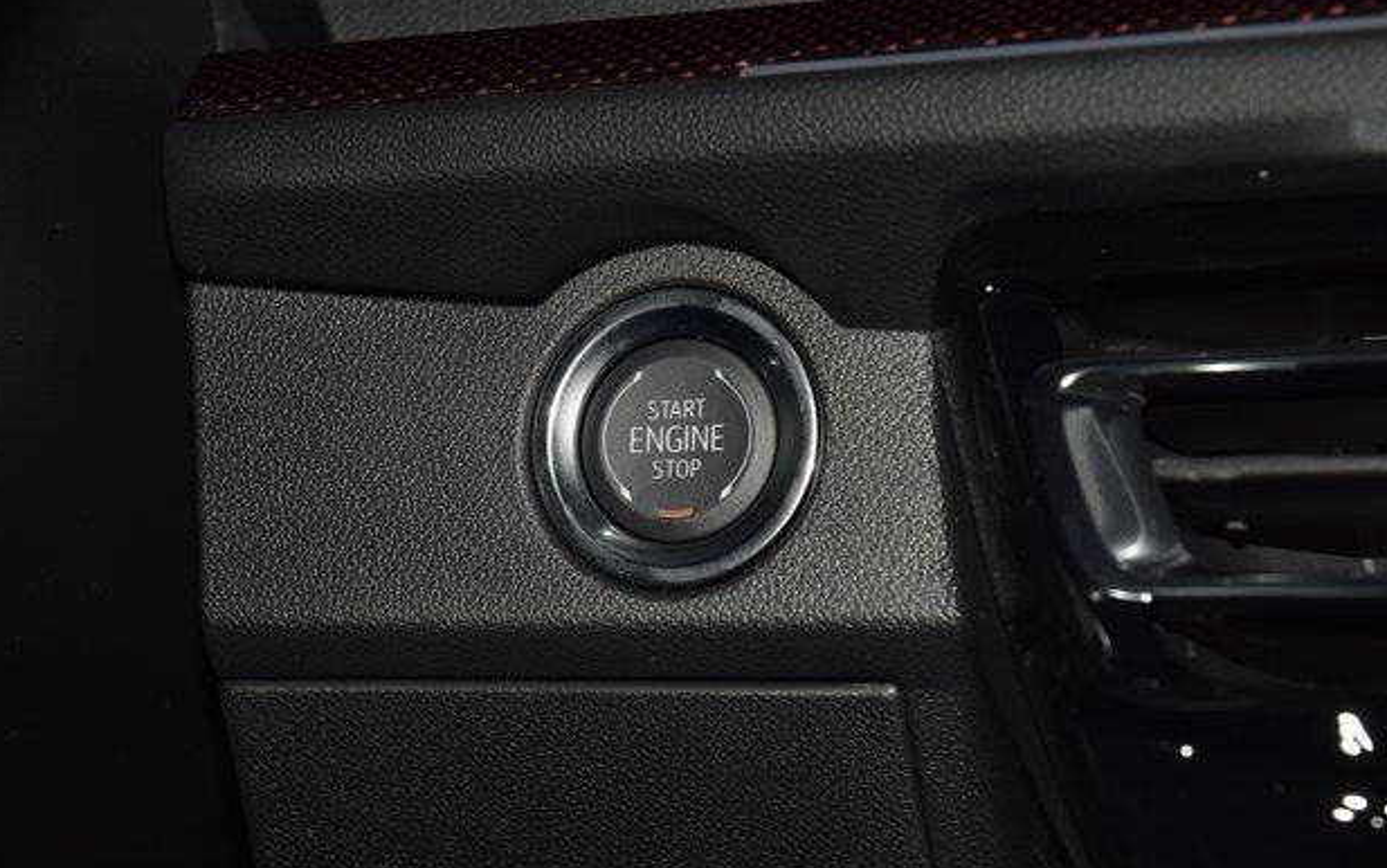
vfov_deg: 11.8
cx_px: 706
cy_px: 433
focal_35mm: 111
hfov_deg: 18.8
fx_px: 4197
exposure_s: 1/125
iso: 100
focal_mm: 70
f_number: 8
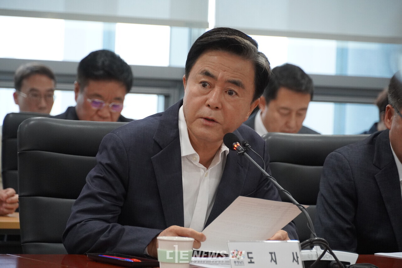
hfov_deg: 12.0
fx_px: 1909
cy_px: 134
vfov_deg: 8.0
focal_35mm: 171
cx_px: 201
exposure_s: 1/200
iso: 3200
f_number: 5.6
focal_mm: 114
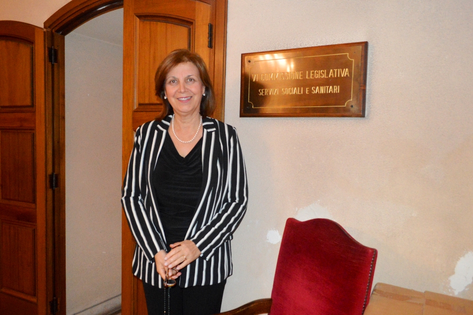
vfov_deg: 47.8
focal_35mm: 27
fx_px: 354
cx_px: 236
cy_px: 158
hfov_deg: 67.4
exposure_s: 1/60
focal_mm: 18
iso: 3200
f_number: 3.5
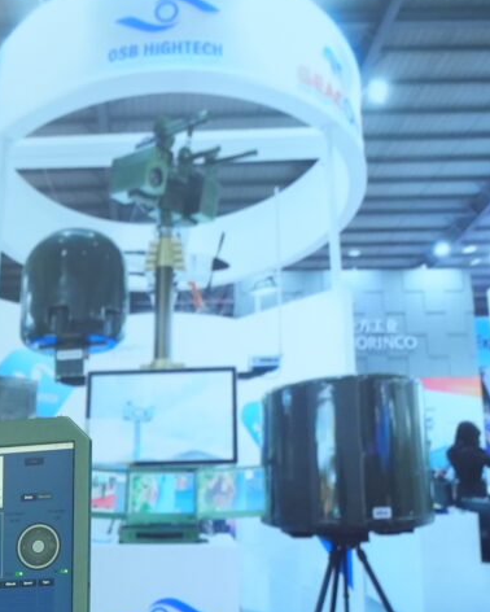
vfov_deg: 8.2
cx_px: -607
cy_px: 1087
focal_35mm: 227
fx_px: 4113
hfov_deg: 6.5
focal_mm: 44.6
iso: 1250
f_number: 5
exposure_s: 1/160
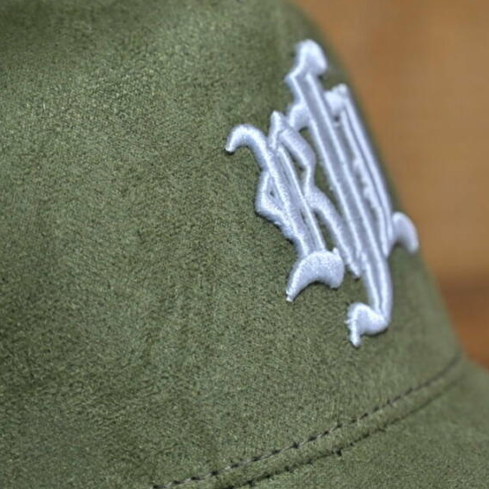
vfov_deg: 15.3
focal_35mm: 114
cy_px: 178
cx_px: 285
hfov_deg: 15.3
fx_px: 1822
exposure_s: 1/80
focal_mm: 70
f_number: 4
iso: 1000
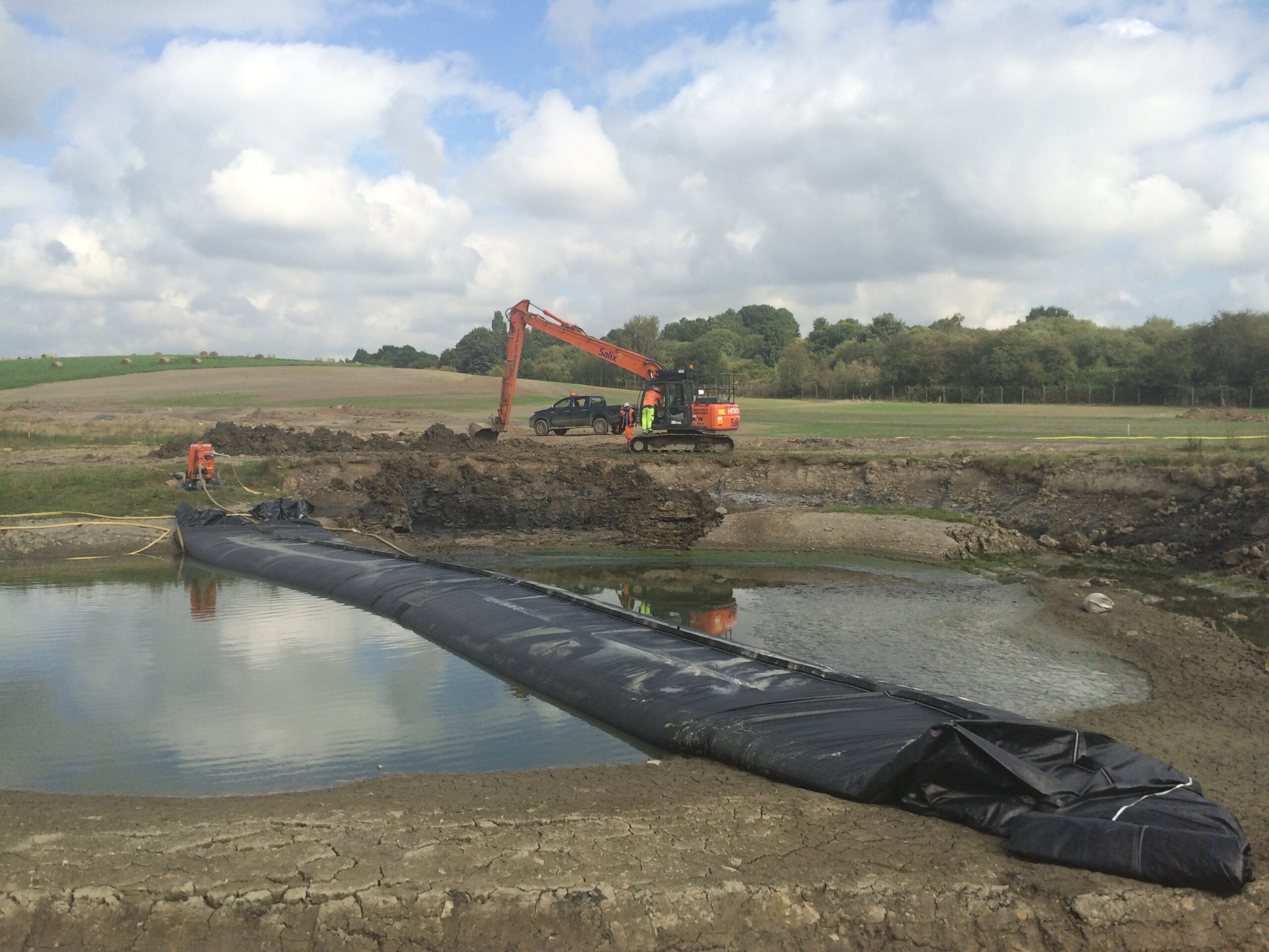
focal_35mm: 29
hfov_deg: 61.7
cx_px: 634
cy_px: 476
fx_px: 1063
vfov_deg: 48.2
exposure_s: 1/2283
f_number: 2.2
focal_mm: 4.15
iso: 32
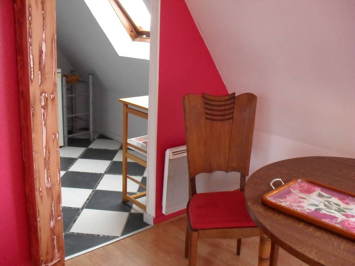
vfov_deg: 40.7
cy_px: 133
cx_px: 178
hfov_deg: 52.6
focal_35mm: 35
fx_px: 359
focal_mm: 6.3
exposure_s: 1/15
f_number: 3.2
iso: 240
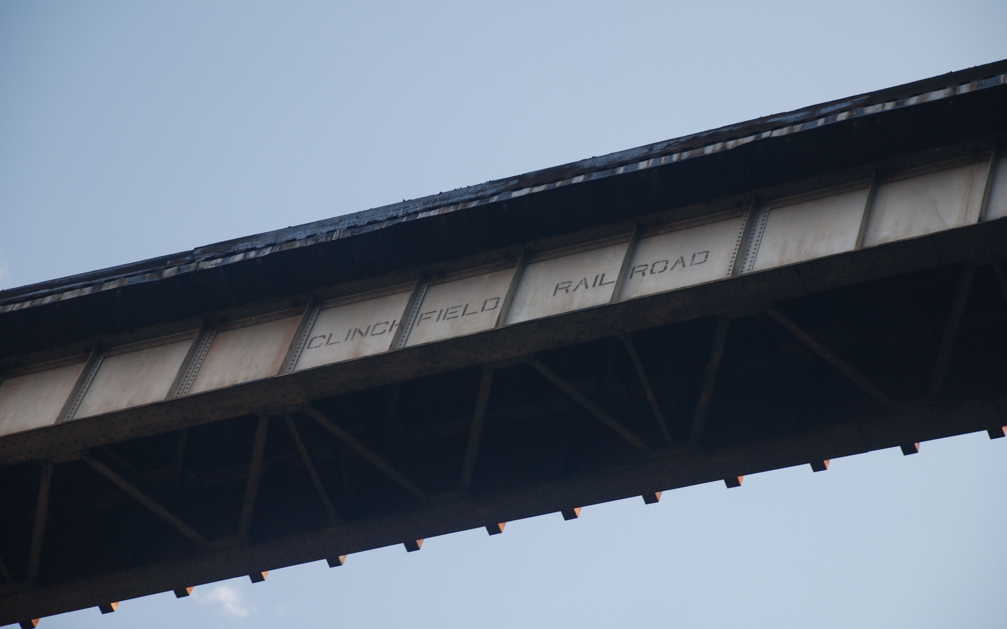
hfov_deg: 14.4
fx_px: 3993
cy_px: 310
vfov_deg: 9.0
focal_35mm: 146
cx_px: 504
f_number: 5.6
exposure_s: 1/60
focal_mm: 95
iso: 400
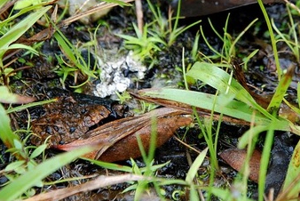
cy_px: 30
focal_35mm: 280
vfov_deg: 4.9
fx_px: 2334
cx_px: 194
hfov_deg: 7.4
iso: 800
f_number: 10
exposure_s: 1/160
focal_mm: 105
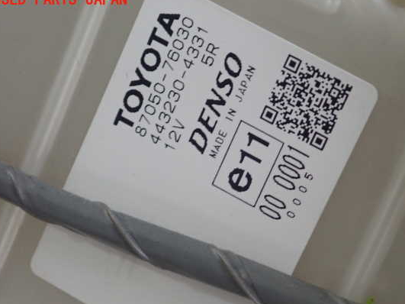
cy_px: 162
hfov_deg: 17.4
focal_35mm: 113
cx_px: 217
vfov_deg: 13.1
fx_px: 1322
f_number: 4.9
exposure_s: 1/80
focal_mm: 18
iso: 800
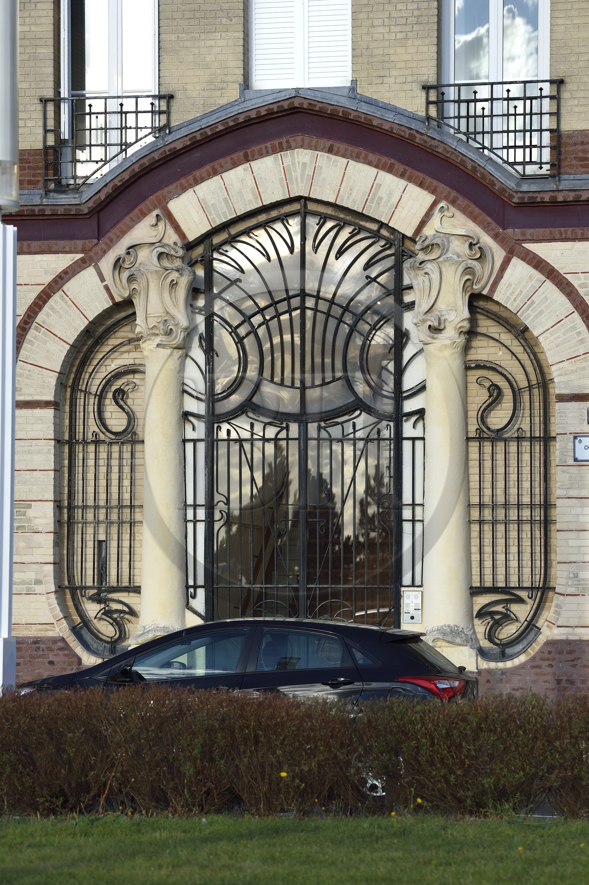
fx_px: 2505
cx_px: 294
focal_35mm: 102
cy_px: 442
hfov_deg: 13.4
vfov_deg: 20.0
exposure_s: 1/500
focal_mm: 102
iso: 200
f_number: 5.6
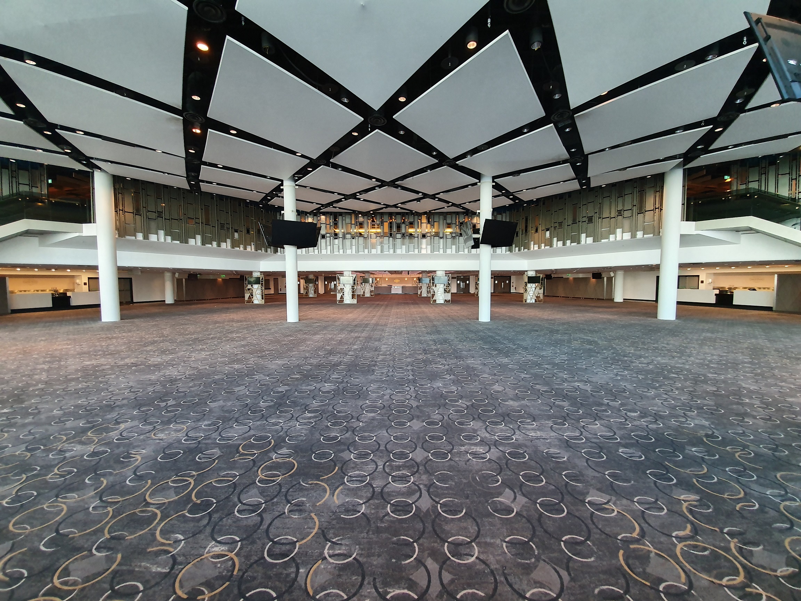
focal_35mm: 13
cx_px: 400
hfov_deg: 106.2
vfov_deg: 89.9
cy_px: 300
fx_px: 301
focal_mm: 1.8
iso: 250
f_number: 2.2
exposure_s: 1/50
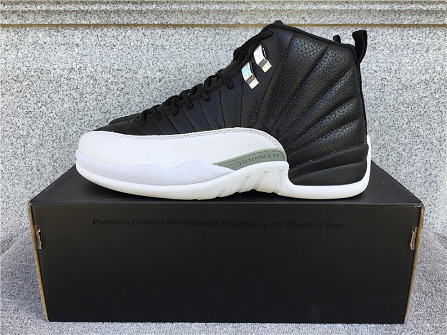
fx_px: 400
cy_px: 168
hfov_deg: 58.4
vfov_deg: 45.4
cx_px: 224
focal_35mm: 31
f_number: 2.4
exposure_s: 1/185
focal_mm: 3.3
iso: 25
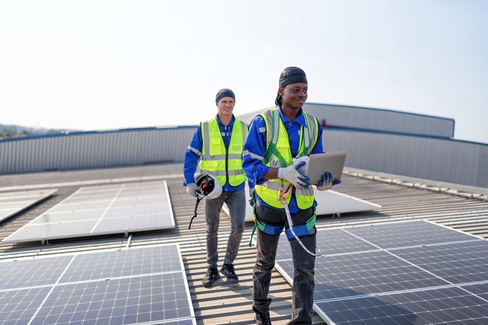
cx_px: 244
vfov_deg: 37.9
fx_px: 474
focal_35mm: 35
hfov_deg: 54.4
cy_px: 162
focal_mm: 35
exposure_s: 1/8000
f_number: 1.4
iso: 100
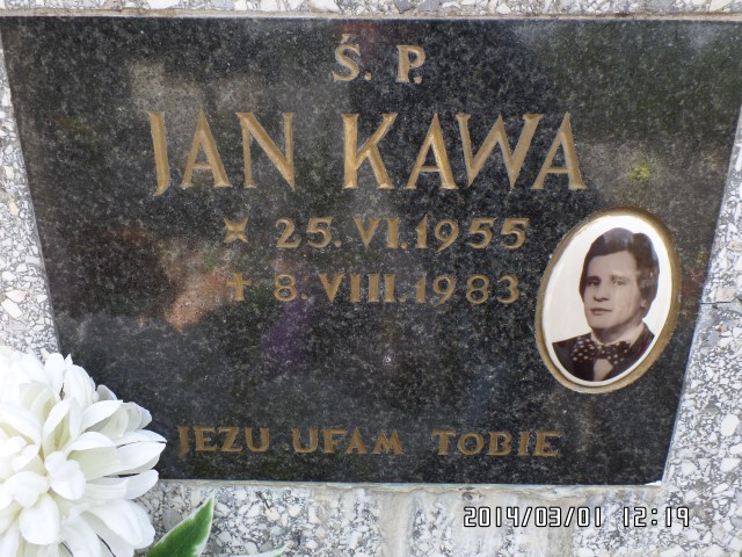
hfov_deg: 73.9
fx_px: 493
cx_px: 371
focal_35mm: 23
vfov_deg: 58.9
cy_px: 278
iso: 100
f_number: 3.5
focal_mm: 4.1
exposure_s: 1/125
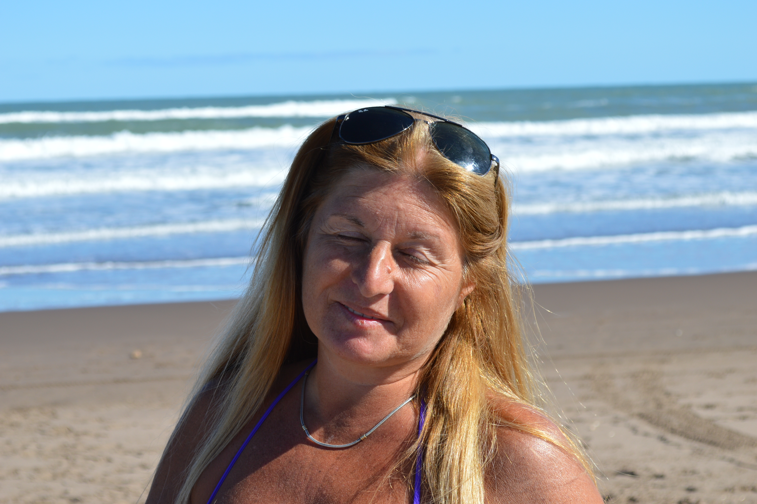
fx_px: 1733
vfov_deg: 16.5
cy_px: 252
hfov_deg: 24.6
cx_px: 378
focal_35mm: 82
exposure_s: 1/250
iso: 100
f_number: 8
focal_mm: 55
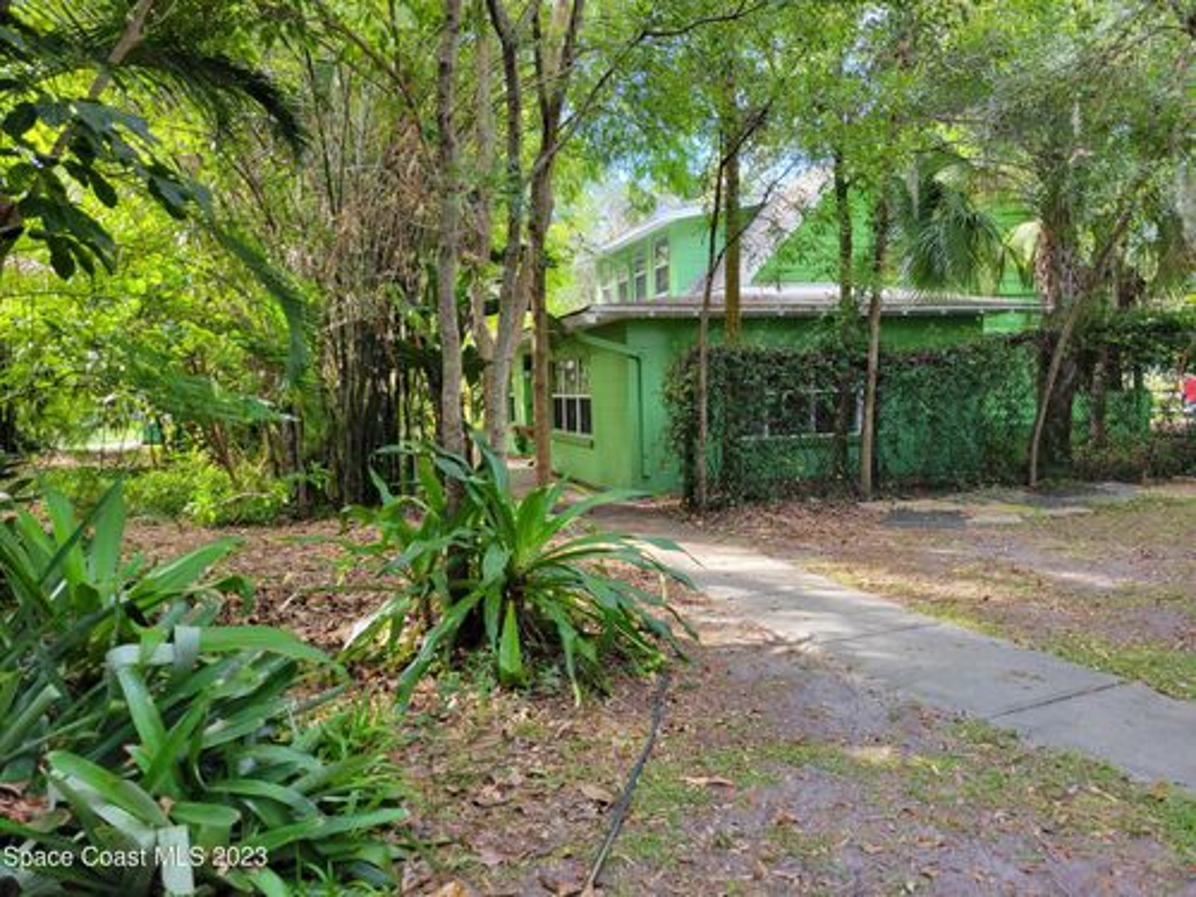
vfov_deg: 53.1
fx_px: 898
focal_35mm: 26
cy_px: 448
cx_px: 598
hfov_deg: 67.3
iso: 100
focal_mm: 5.4
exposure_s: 1/120
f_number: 1.8
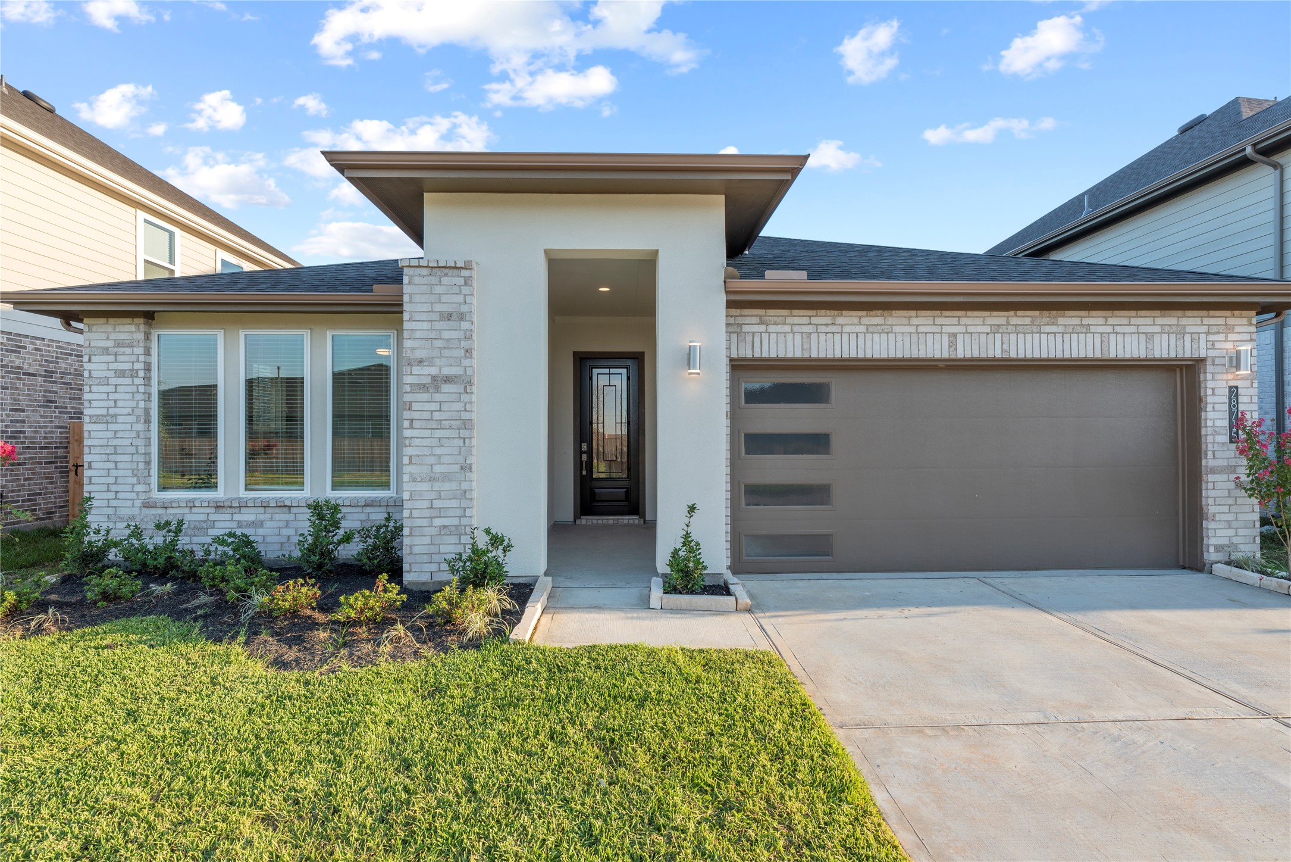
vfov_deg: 70.5
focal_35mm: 17
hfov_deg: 93.3
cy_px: 431
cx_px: 646
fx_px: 610
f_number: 8
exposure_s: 1/100
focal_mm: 17
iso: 100
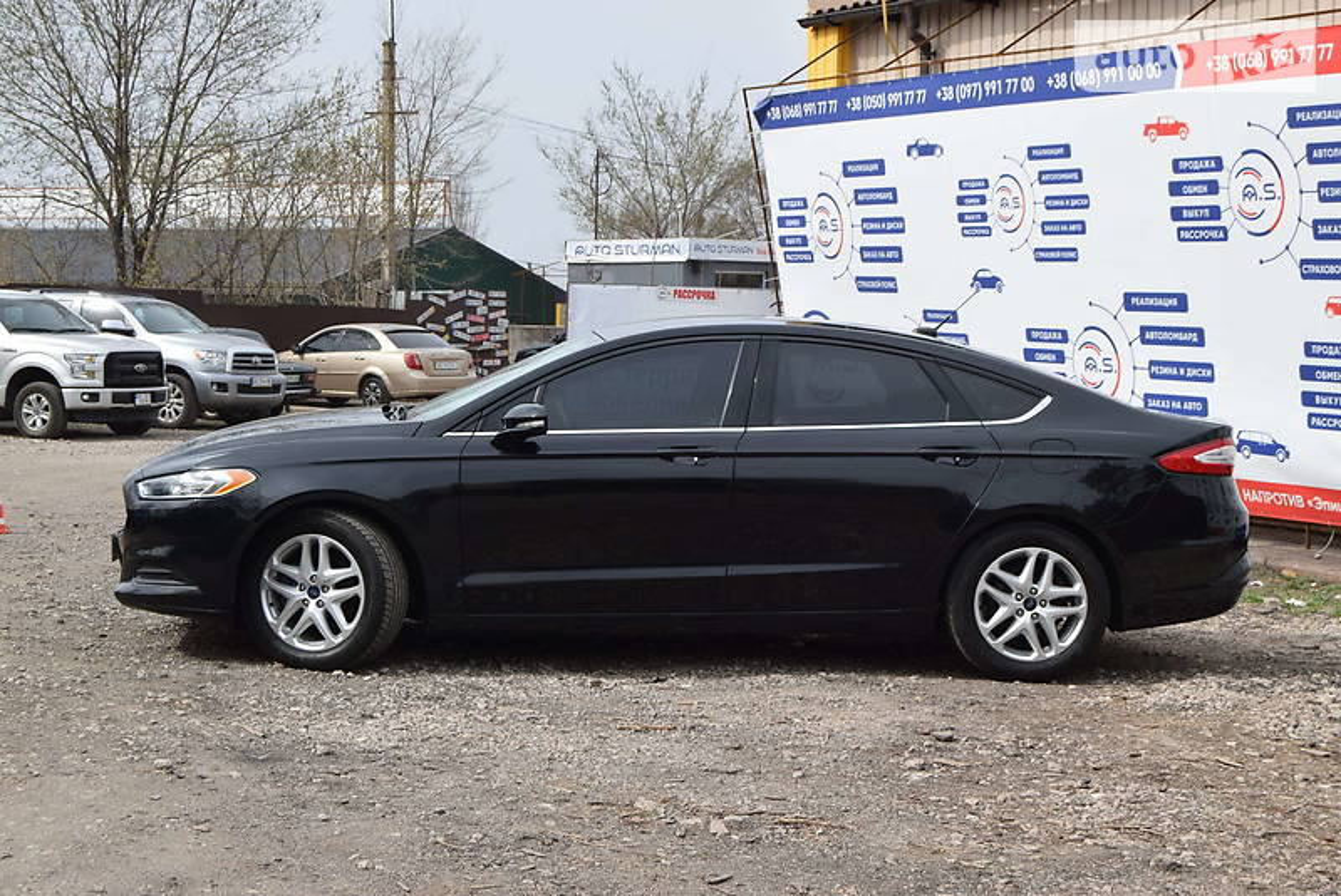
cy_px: 448
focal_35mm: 63
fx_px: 2349
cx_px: 670
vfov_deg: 21.6
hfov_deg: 31.9
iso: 200
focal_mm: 42
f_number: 9
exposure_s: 1/320
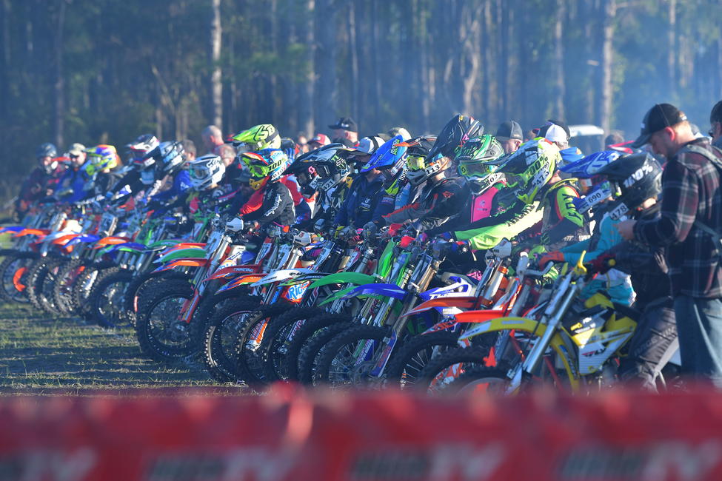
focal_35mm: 240
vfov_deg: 5.7
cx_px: 361
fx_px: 4813
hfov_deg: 8.6
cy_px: 240
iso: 220
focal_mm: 160
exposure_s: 1/1000
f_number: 4
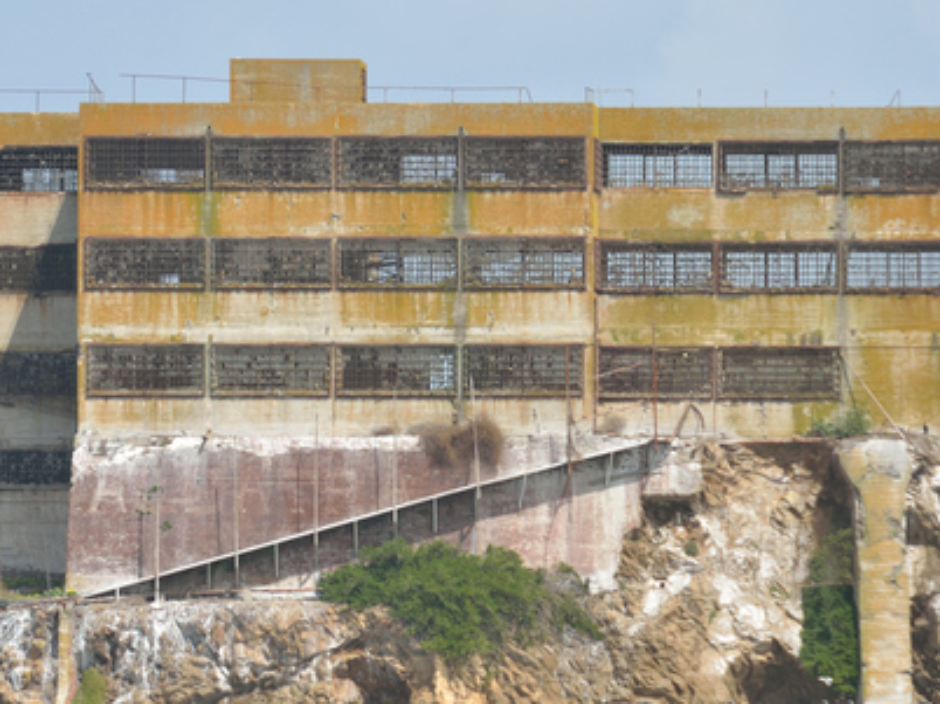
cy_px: 237
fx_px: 11561
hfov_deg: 4.7
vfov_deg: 3.5
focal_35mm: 426
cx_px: 348
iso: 125
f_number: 6.3
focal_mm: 170
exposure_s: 1/500
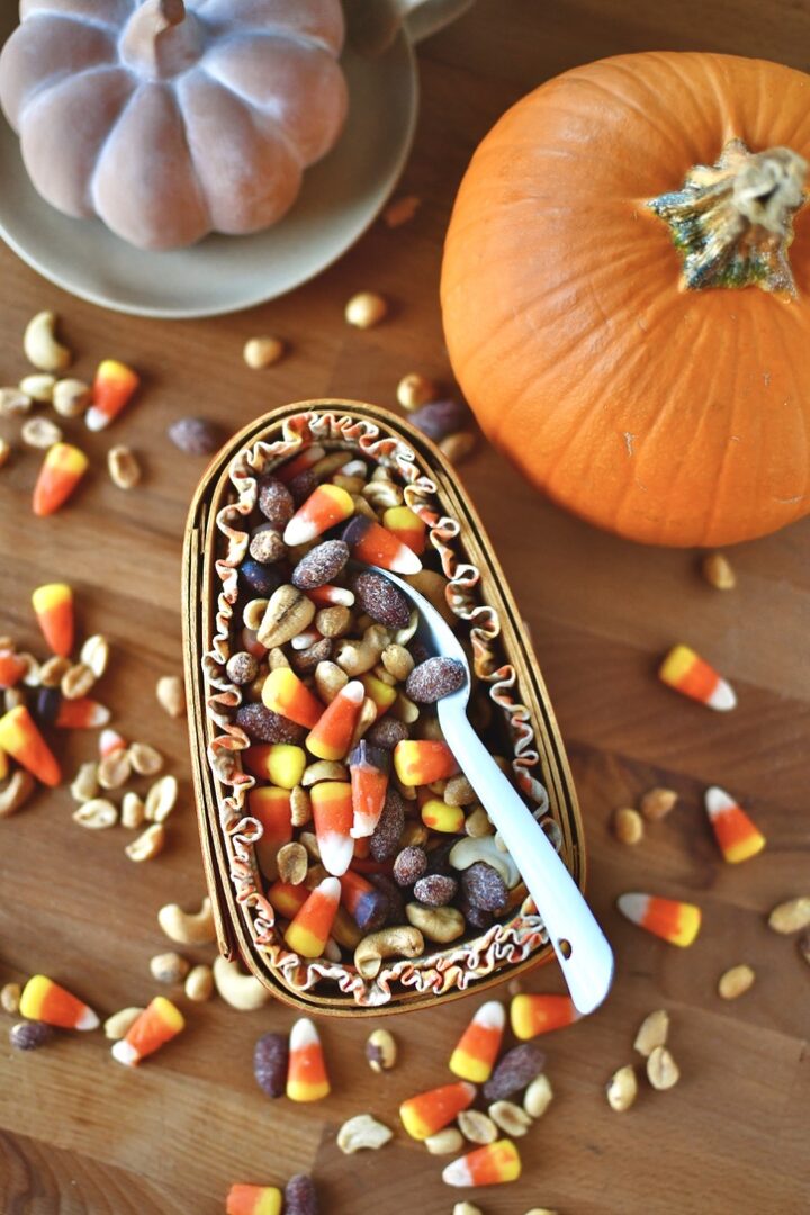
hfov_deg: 26.0
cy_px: 608
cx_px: 405
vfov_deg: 38.2
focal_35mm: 52
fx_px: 1755
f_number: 2.5
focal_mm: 35
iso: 1000
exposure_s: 1/400
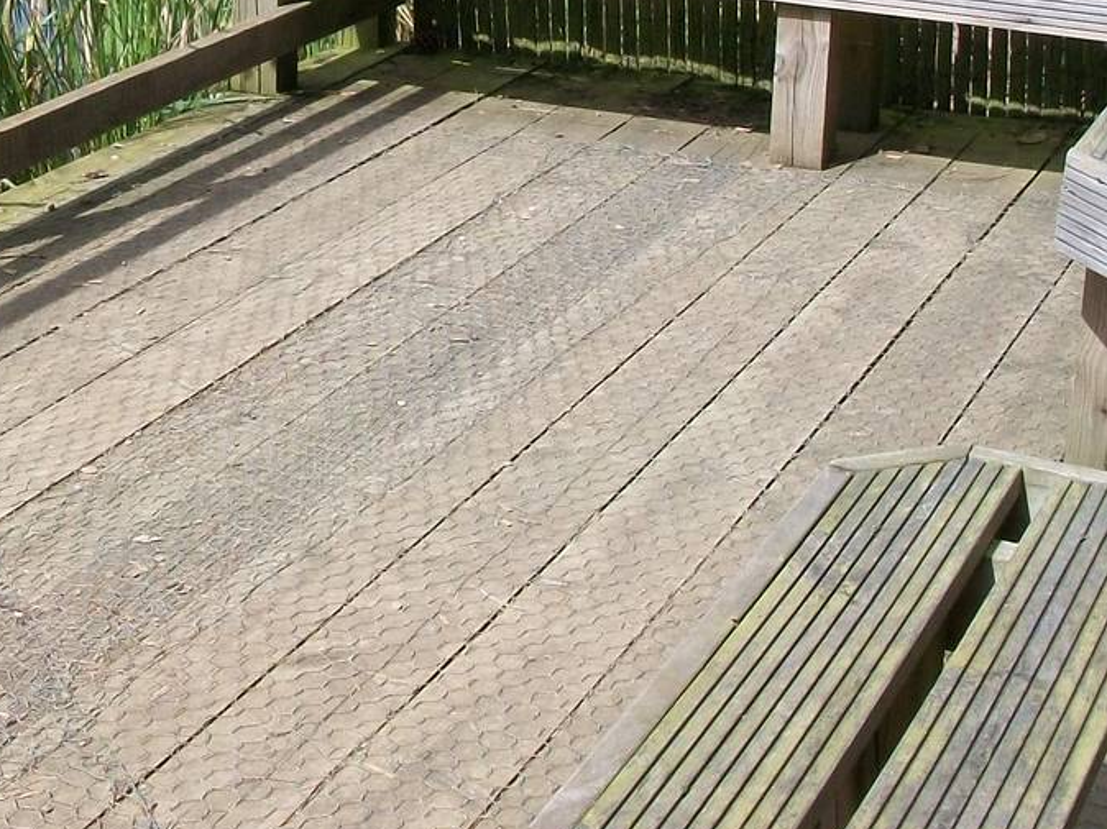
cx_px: 161
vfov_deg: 18.8
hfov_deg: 25.1
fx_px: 2430
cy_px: -28
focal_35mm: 76
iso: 80
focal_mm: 5.7
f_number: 5.5
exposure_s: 1/320
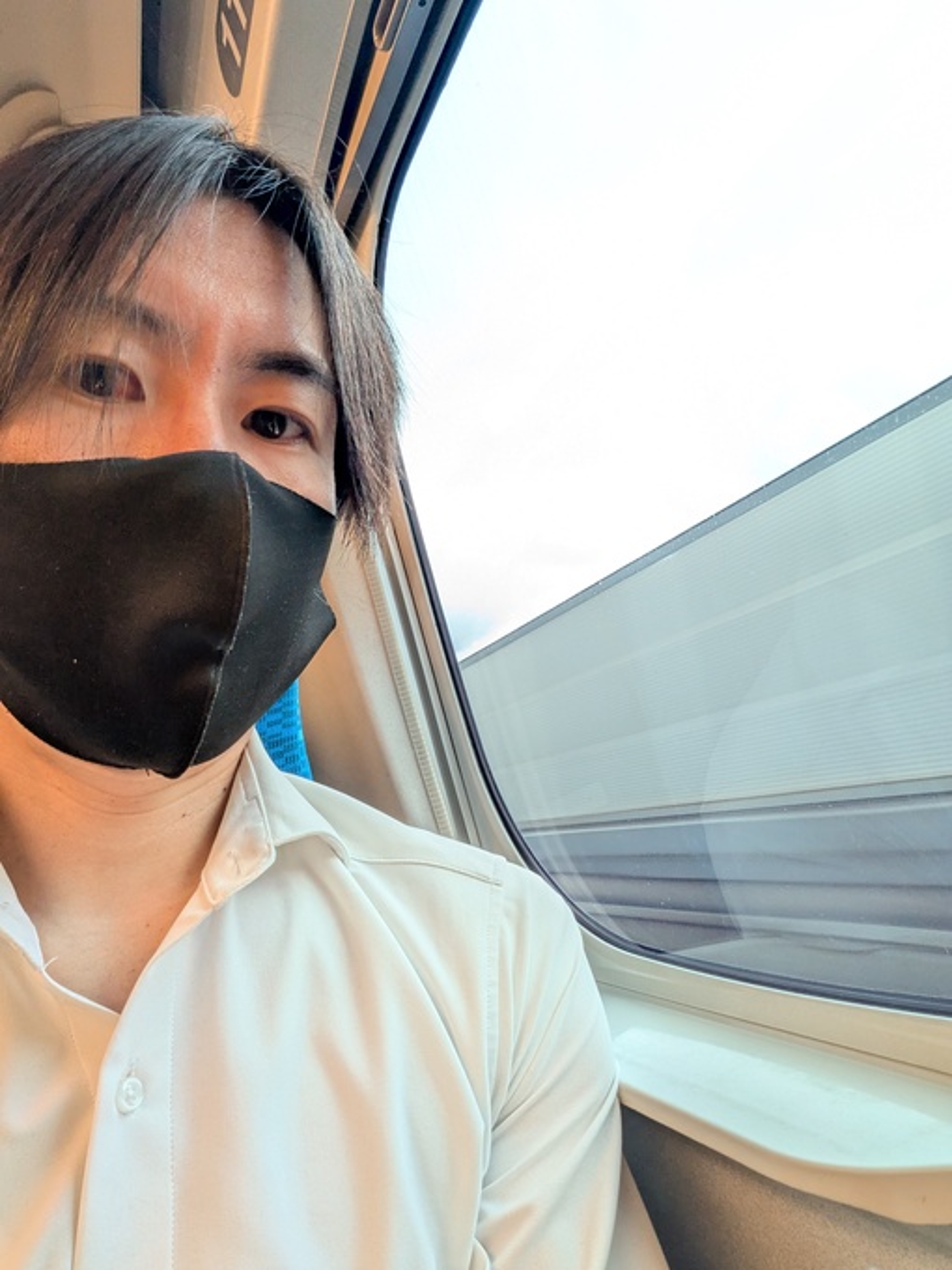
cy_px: 635
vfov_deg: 79.0
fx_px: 770
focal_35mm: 21
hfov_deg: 63.4
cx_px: 476
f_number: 2.2
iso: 61
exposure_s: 1/60
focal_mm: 2.74
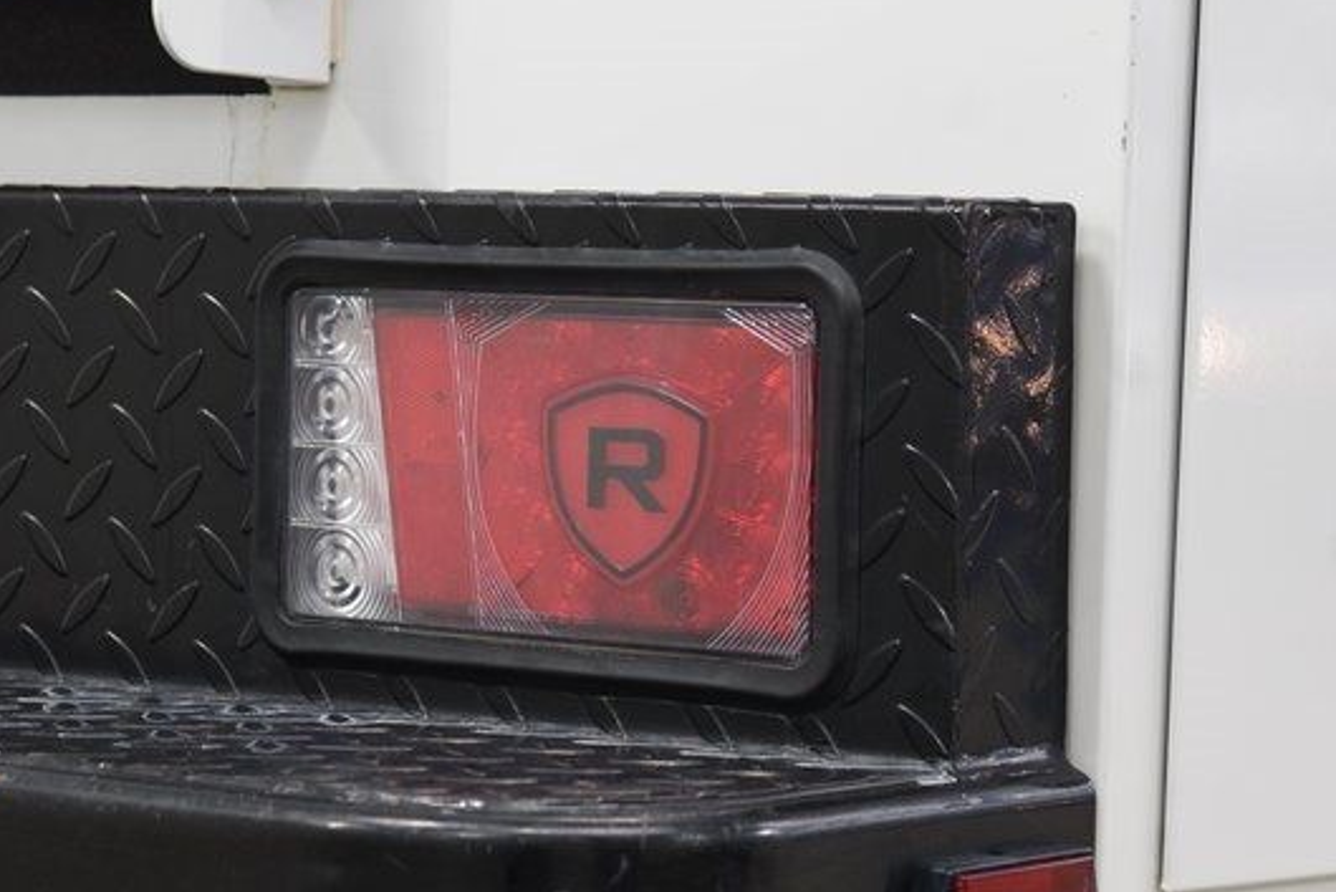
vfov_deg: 10.8
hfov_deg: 16.1
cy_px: 423
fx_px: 4714
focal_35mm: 127
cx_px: 619
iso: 1600
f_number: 6.3
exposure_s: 1/30
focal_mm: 70
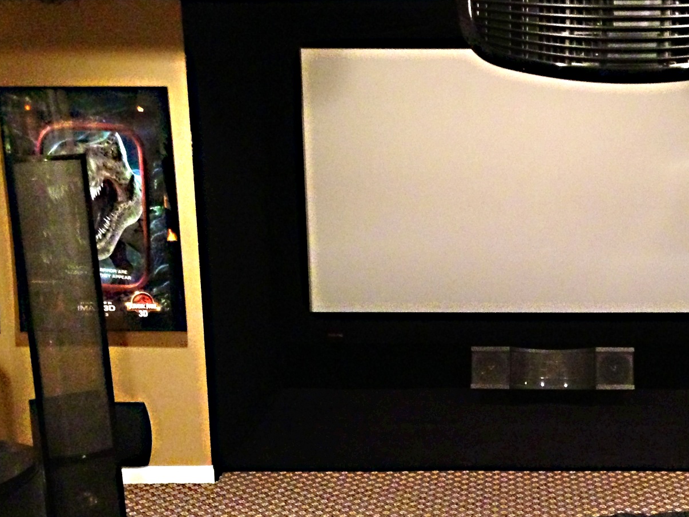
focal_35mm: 56
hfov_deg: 33.6
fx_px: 1115
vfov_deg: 26.0
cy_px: 311
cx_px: 521
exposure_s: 1/15
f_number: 2.4
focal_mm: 4.13
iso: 800
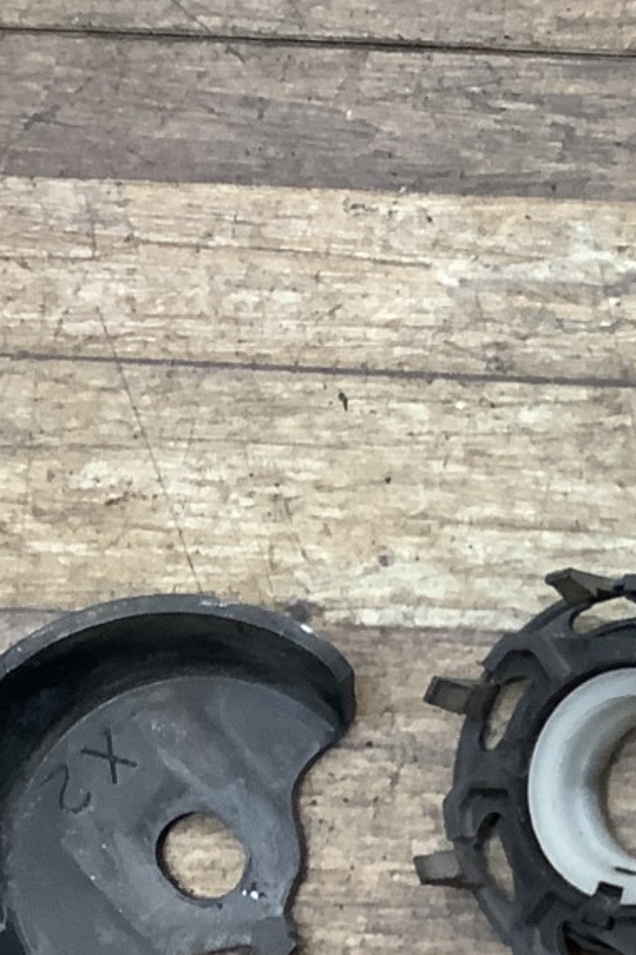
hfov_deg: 14.0
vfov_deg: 21.7
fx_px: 2467
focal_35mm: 93
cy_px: 747
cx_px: 887
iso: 125
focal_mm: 3.3
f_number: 2.4
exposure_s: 1/50
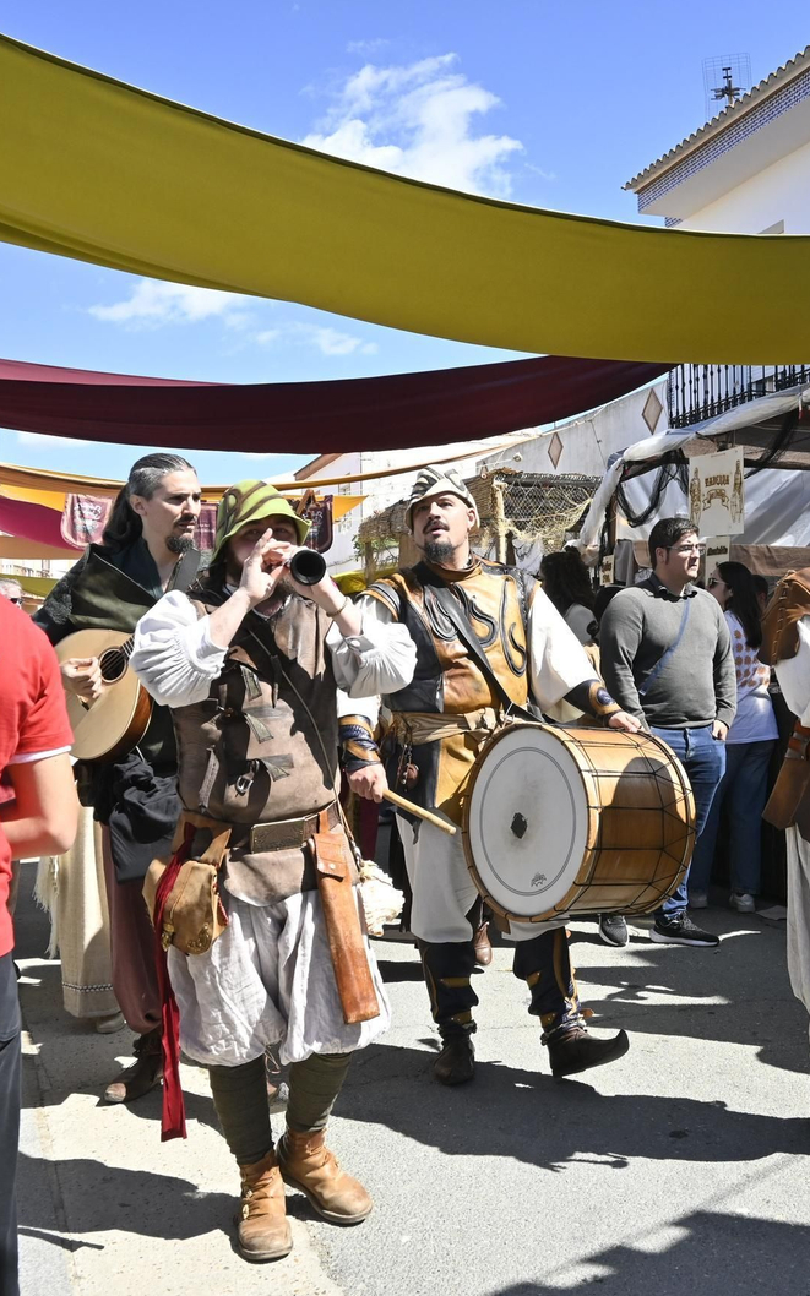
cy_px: 648
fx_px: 1307
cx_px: 575
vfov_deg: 52.8
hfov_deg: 33.9
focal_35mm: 37
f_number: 6.3
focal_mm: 16
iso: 320
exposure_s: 1/800
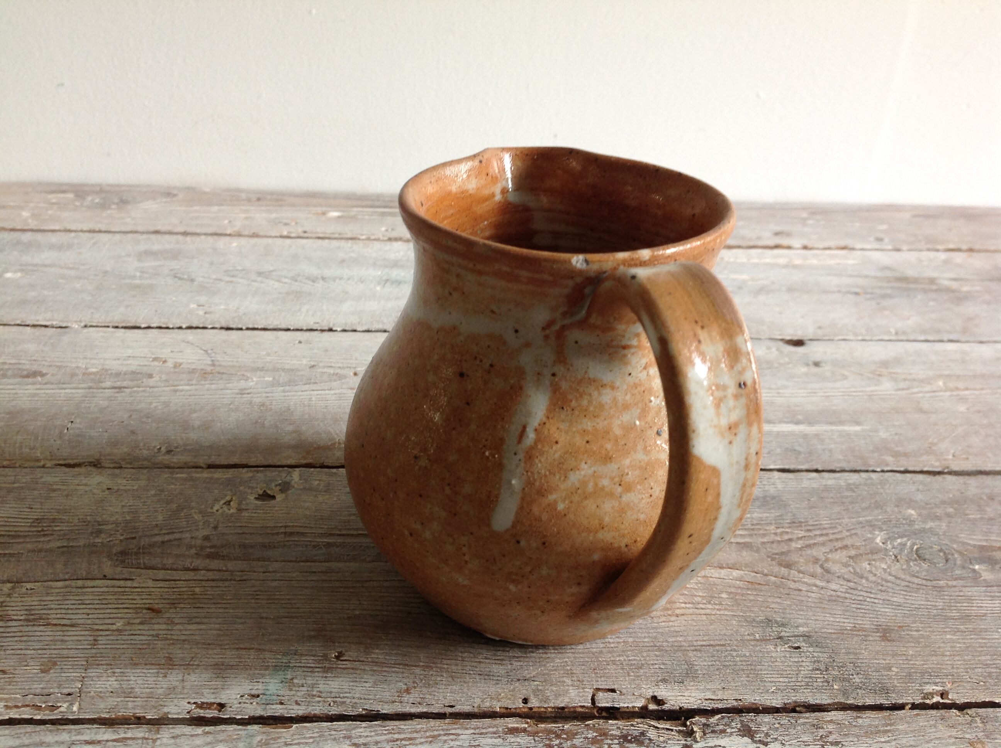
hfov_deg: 52.7
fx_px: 1011
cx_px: 500
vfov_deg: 40.6
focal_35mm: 35
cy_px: 374
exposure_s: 1/15
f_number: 2.4
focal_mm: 4.28
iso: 64
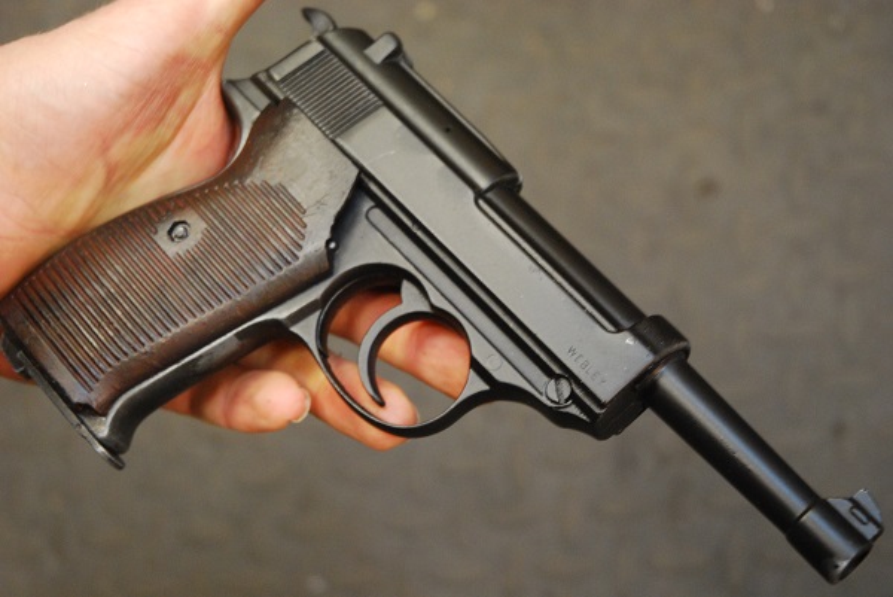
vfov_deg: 18.2
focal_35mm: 75
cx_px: 446
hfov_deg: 27.0
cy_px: 298
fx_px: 1862
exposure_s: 1/30
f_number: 4.5
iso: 1100
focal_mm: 50
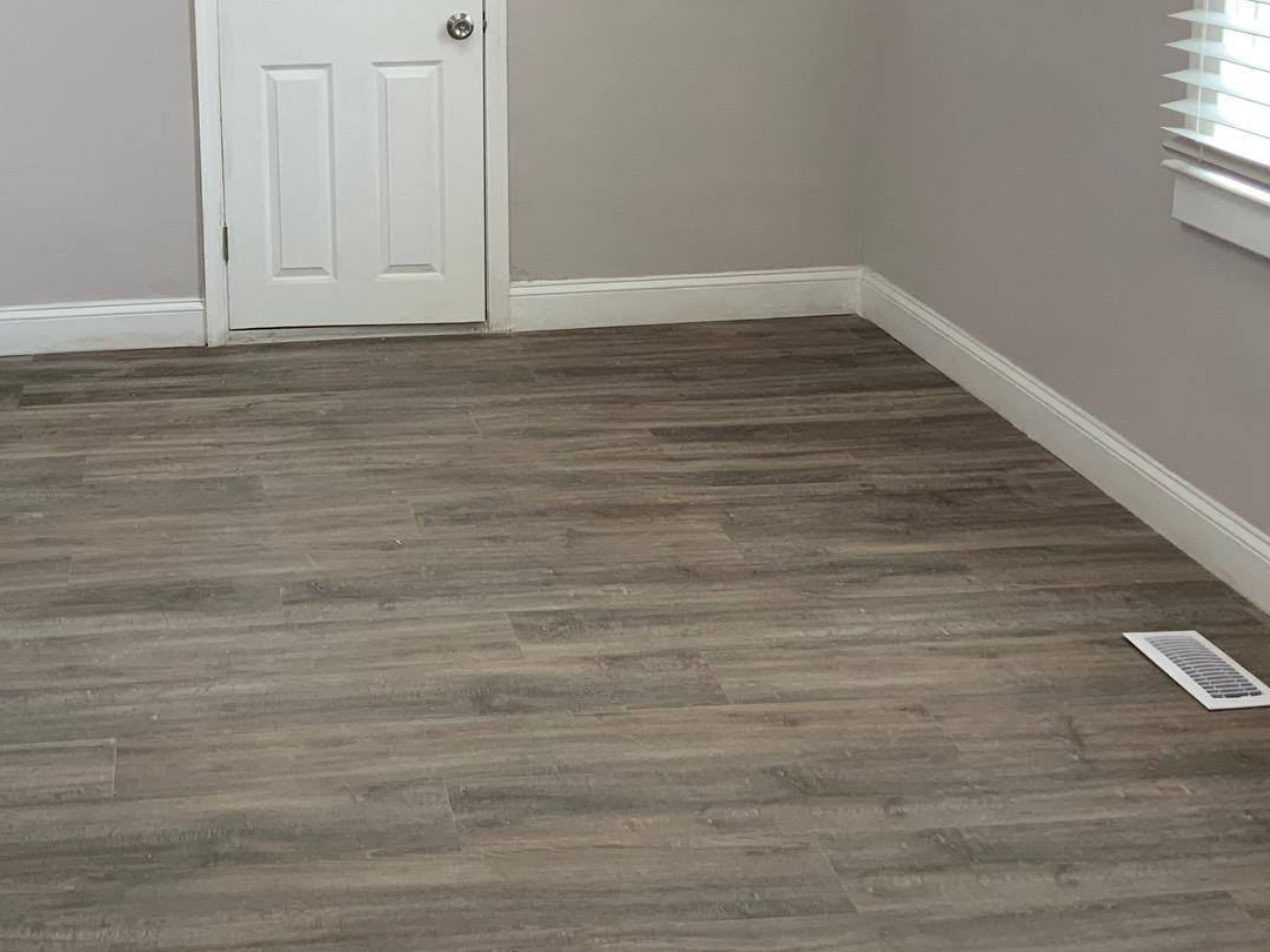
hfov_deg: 34.3
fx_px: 2018
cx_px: 330
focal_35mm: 55
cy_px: 234
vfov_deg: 26.2
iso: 50
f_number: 1.8
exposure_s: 1/120
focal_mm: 3
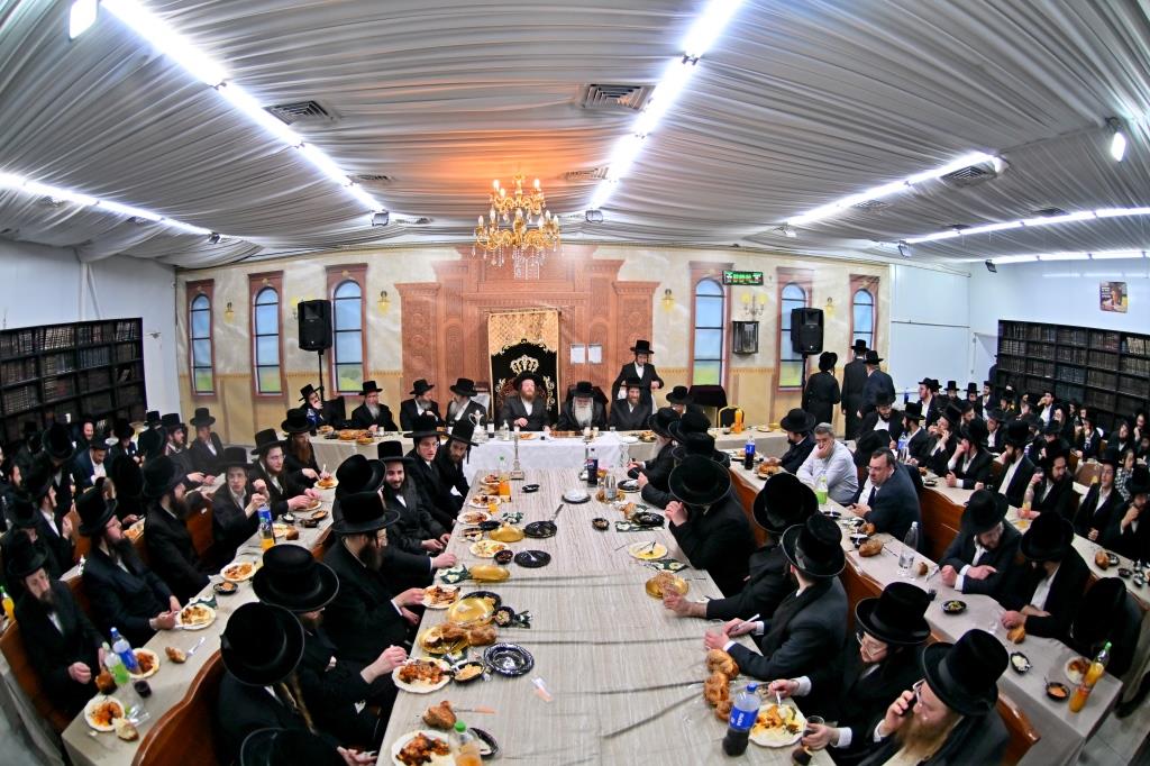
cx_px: 575
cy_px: 383
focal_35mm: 15
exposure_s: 1/200
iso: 320
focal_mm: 10.5
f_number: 2.8
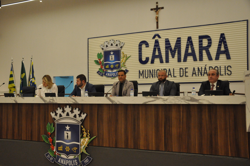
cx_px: 125
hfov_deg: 51.3
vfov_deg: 35.4
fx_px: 260
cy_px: 83
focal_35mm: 38
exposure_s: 1/160
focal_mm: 25
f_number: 5
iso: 2500
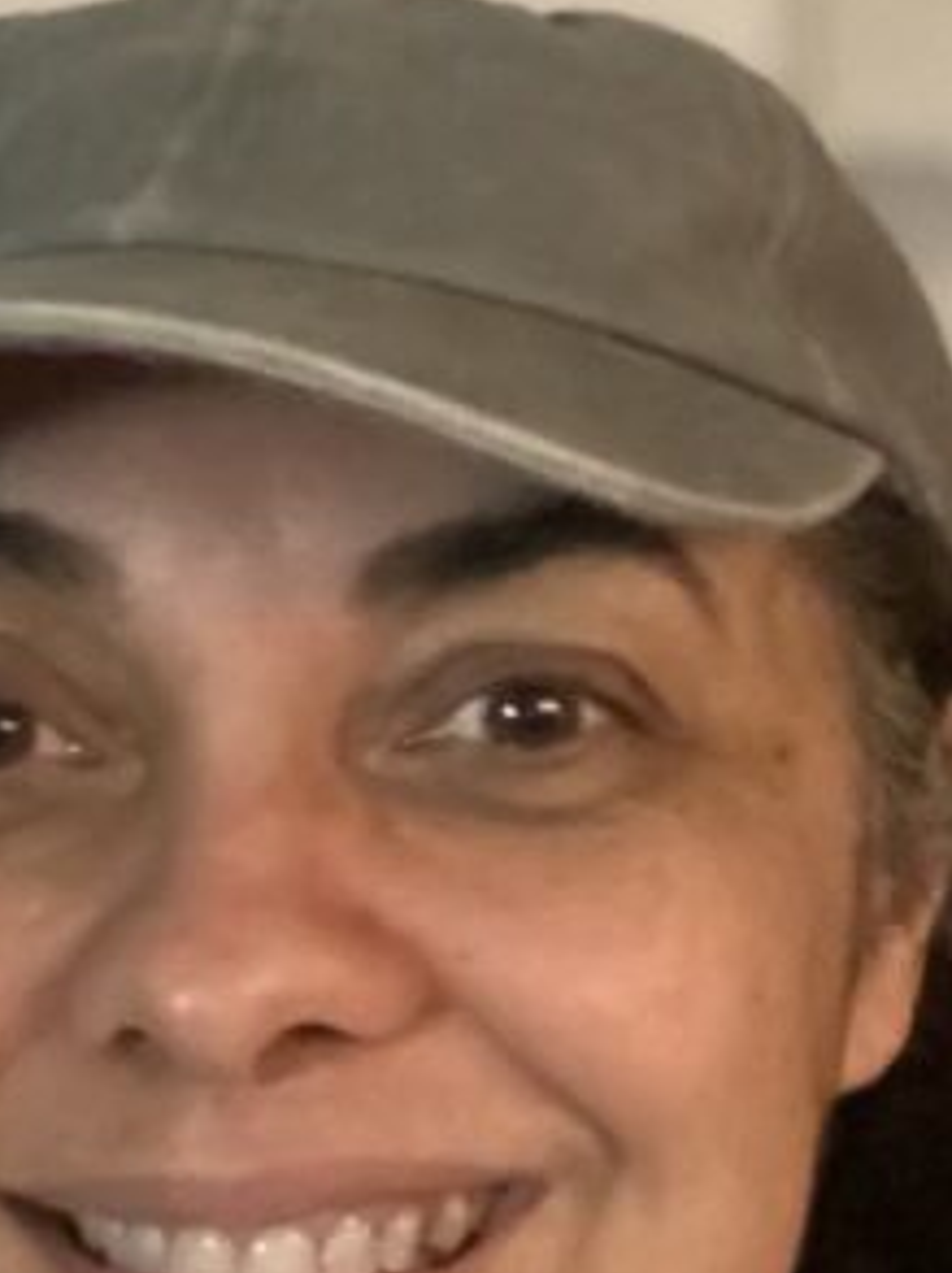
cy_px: 647
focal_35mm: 105
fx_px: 3859
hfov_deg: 13.5
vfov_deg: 18.7
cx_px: 1308
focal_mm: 2.71
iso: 1250
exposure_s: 1/14
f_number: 2.2
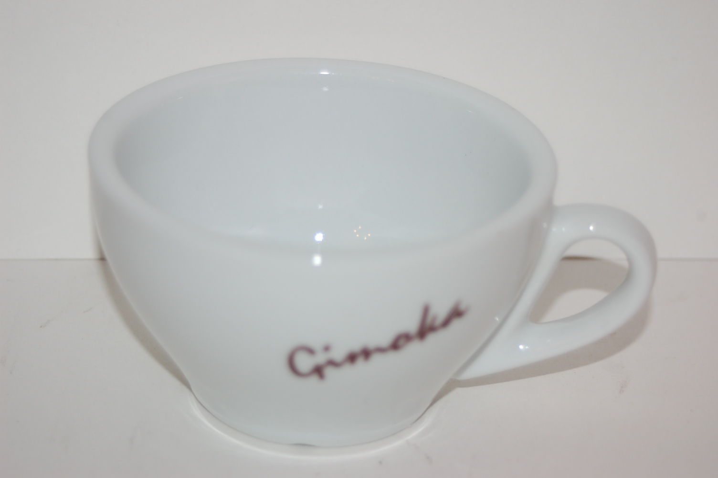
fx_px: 2242
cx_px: 359
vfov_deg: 12.2
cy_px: 239
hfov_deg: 18.2
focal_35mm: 112
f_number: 5.6
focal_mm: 75
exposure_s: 1/60
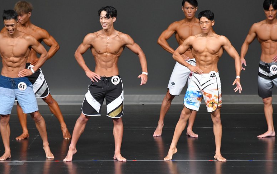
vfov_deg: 4.1
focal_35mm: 322
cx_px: 138
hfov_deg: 6.5
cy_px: 87
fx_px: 2432
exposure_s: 1/400
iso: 4000
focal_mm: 210
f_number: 5.6
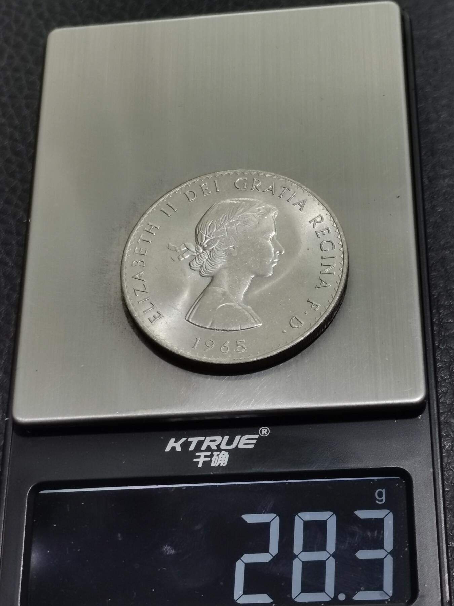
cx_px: 227
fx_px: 1329
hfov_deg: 19.4
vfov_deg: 25.7
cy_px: 303
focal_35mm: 76
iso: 64
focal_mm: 5.58
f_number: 1.8
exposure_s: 1/120
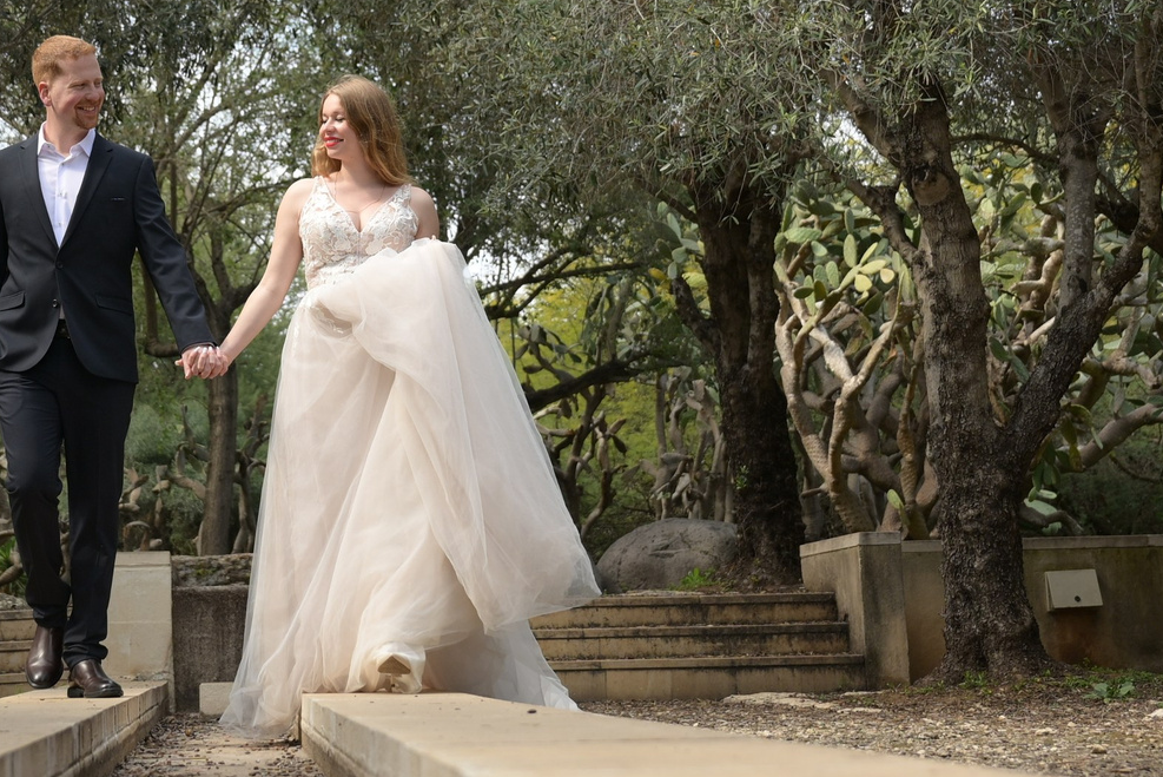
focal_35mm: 84
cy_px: 231
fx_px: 2724
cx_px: 272
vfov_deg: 16.2
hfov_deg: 23.8
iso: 125
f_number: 3.5
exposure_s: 1/500
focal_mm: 32.5
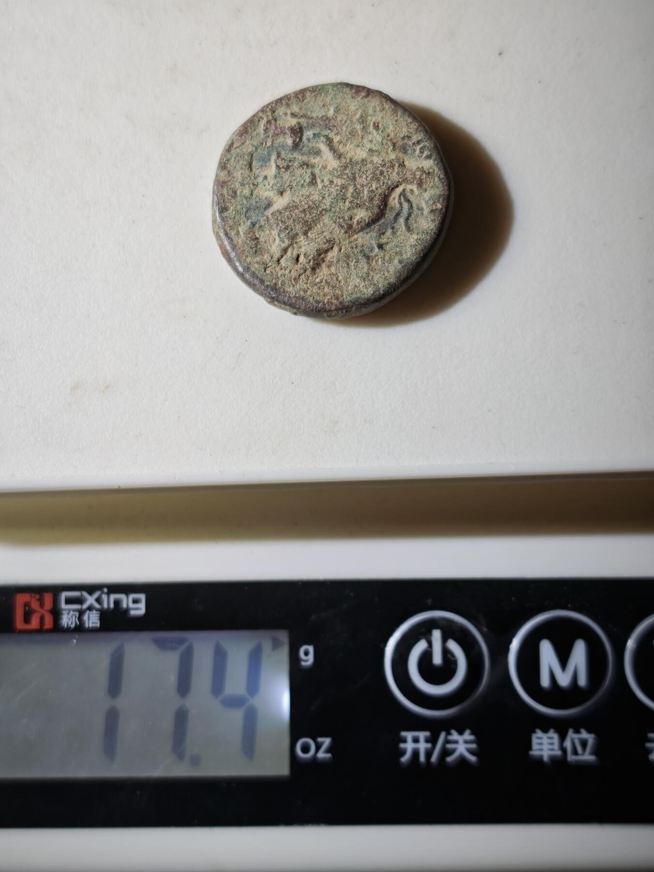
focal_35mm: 50
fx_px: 1260
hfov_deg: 29.1
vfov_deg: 38.2
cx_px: 327
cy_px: 436
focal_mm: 5.85
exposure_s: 1/265
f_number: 1.63
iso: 50
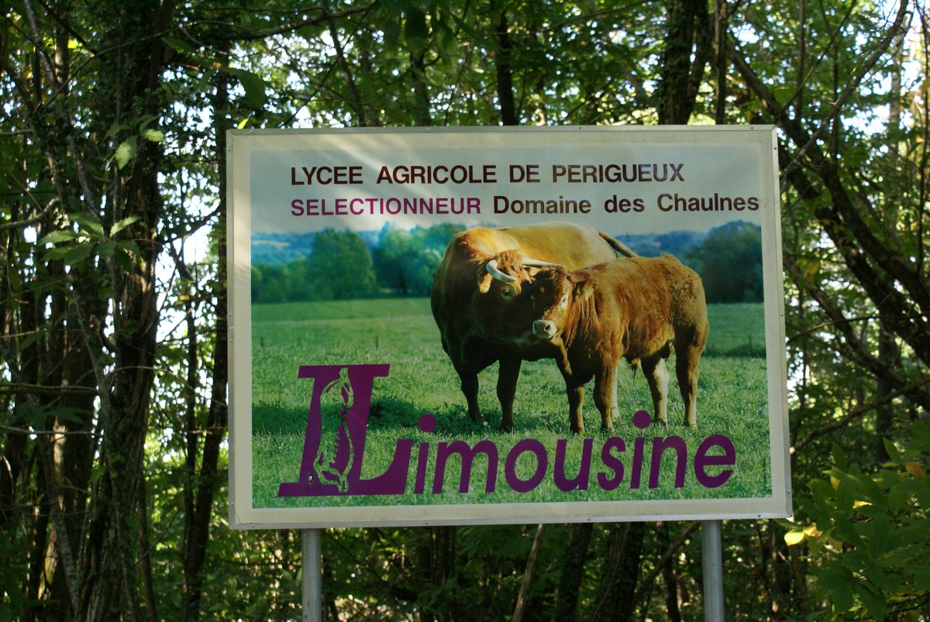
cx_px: 465
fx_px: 1552
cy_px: 311
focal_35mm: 60
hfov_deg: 33.4
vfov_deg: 22.7
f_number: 5.6
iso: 250
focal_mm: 40
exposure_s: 1/80
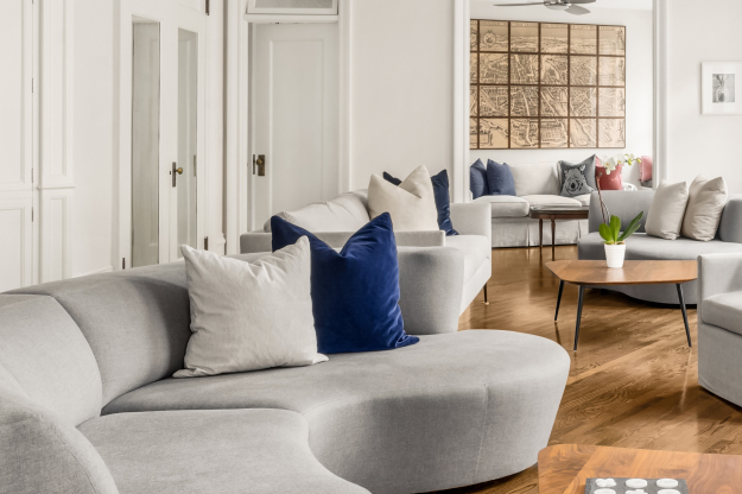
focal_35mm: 47
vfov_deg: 28.2
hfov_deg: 39.3
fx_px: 968
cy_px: 122
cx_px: 649
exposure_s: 2.5
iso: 500
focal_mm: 21
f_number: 11
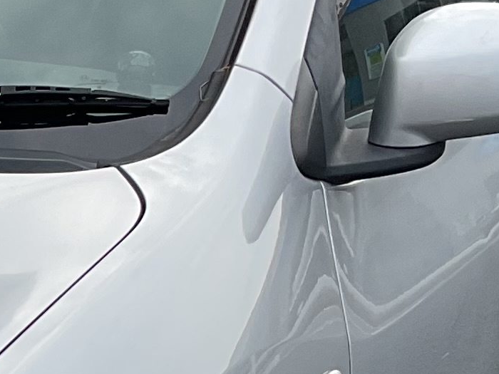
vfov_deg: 8.7
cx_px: -350
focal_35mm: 167
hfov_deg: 11.2
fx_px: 2407
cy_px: 526
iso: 16
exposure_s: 1/912
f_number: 1.8
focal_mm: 3
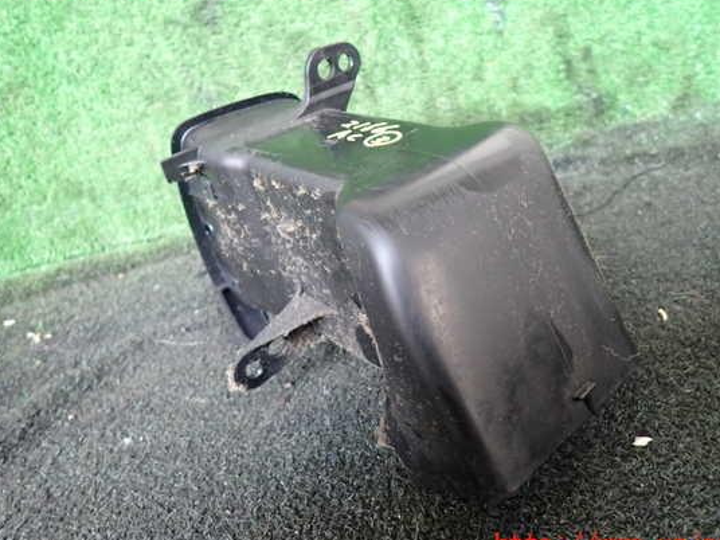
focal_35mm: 28
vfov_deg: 49.7
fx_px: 582
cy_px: 261
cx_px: 395
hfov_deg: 63.3
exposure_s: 1/30
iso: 400
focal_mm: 4.5
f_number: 2
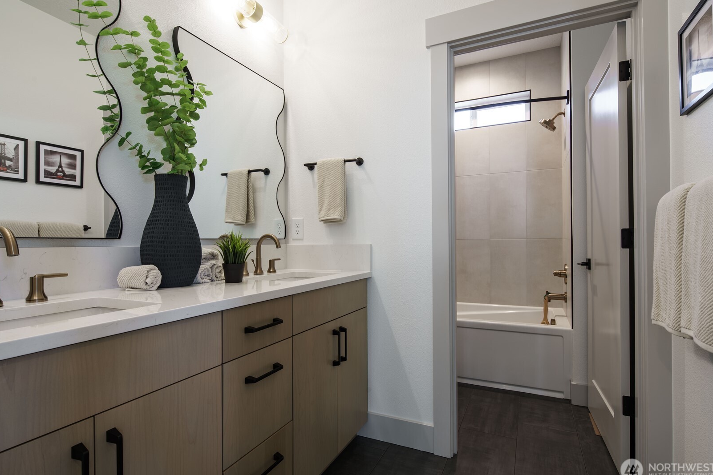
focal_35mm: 18
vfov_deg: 67.4
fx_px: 356
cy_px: 235
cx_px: 352
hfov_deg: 90.0
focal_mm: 17
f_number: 11
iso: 100
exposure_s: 1/1.67
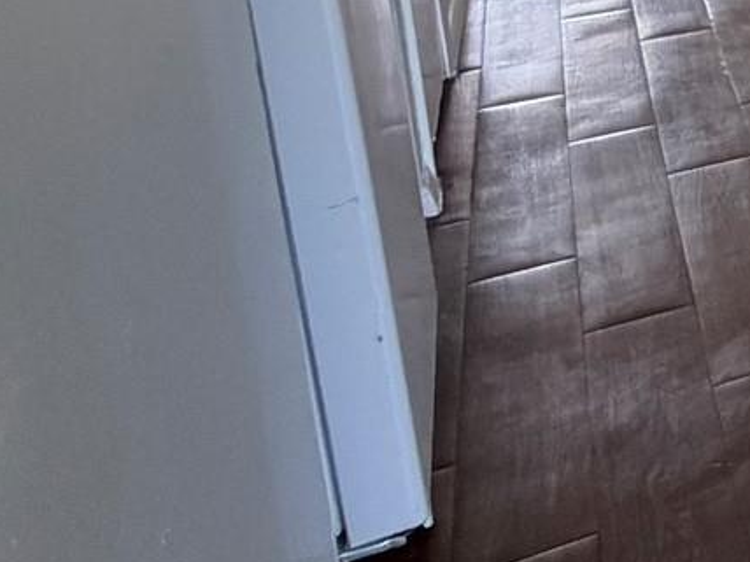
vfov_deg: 19.5
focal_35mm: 67
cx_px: 1758
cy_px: -242
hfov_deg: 15.7
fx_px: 1452
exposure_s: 1/105
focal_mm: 2.22
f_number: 2.2
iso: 320
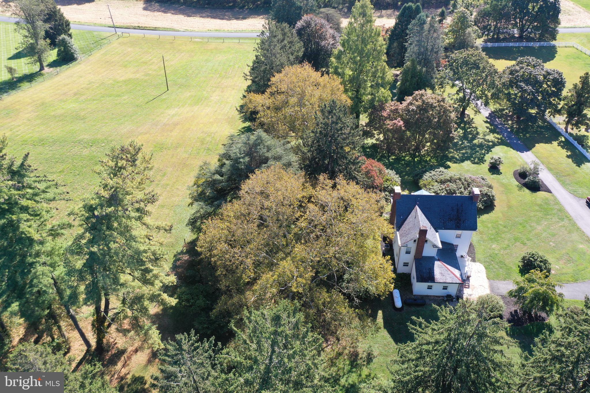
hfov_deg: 65.5
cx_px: 295
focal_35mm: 28
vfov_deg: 46.4
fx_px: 459
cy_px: 196
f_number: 4.5
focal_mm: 10.26
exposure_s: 1/160
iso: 100
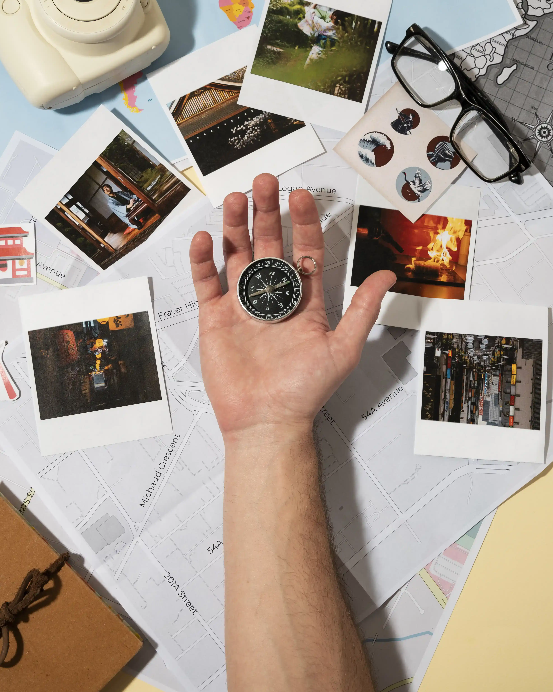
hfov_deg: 30.8
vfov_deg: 37.9
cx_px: 276
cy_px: 286
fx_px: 1003
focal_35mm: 49
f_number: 8
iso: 160
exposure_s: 1/125
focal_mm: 43
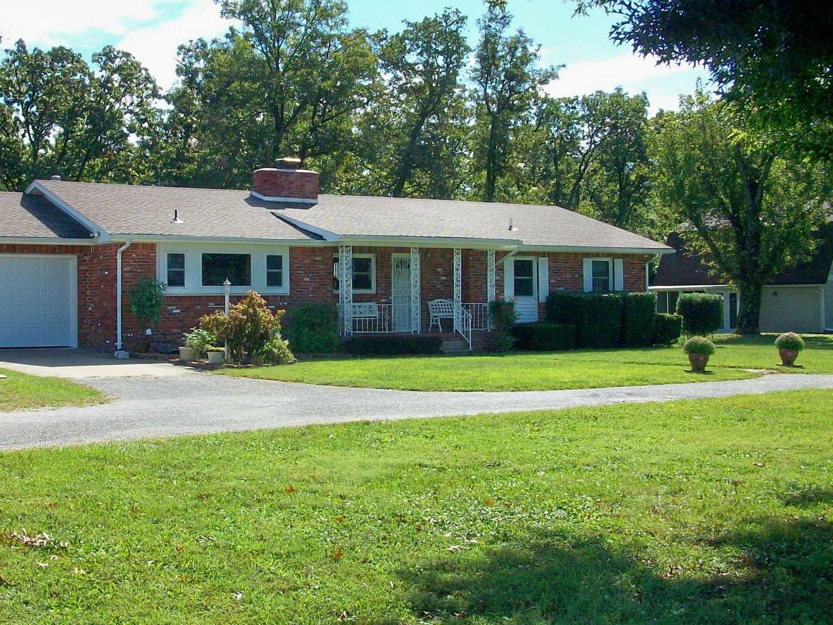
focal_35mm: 48
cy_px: 253
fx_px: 1155
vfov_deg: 30.2
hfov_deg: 39.3
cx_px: 293
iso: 80
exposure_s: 1/260
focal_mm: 5.7
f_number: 5.5
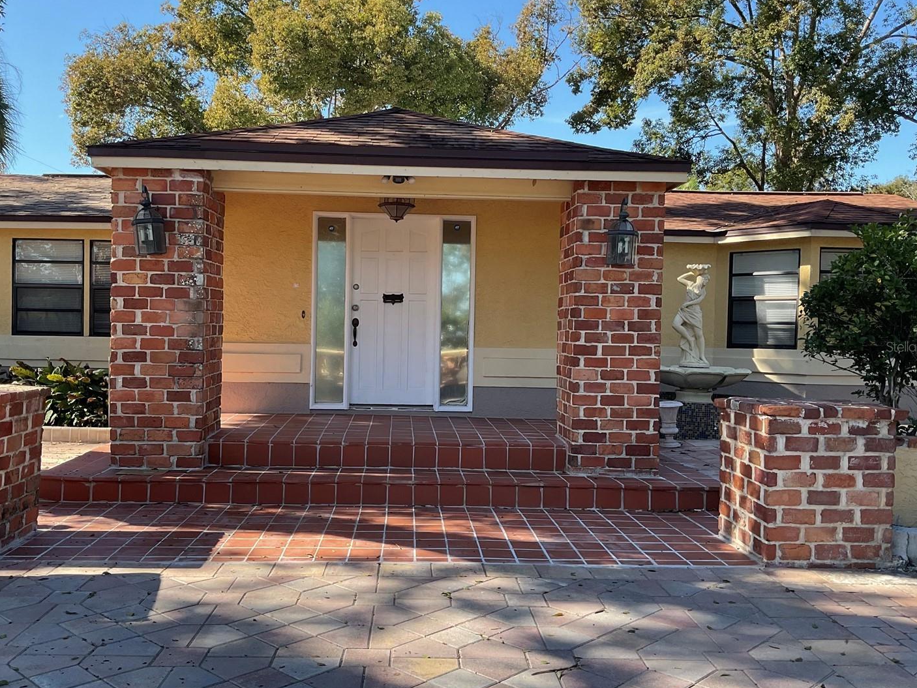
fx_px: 874
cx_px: 426
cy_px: 346
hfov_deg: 55.3
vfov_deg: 43.0
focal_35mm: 33
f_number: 1.8
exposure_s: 1/400
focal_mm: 3
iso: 16
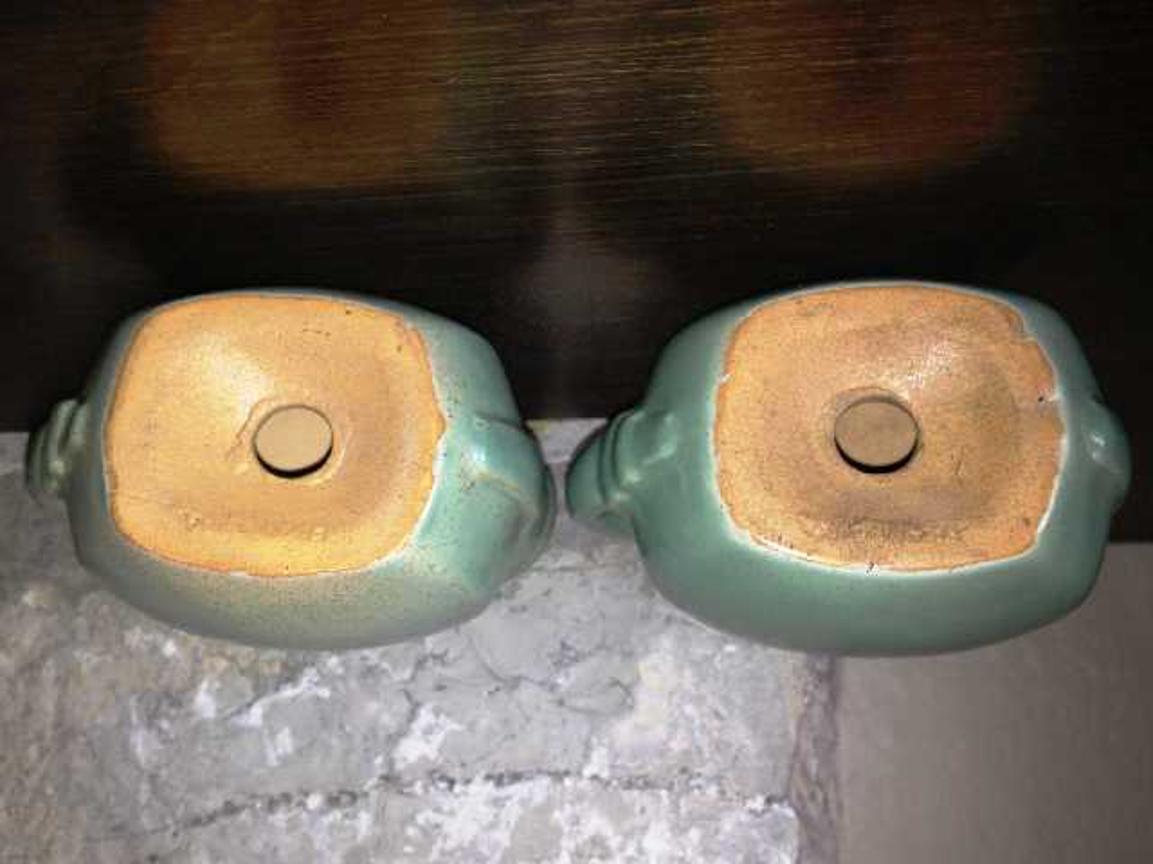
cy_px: 432
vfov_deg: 40.7
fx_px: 1166
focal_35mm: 35
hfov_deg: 52.6
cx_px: 576
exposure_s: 1/60
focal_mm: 4.28
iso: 64
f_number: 2.4
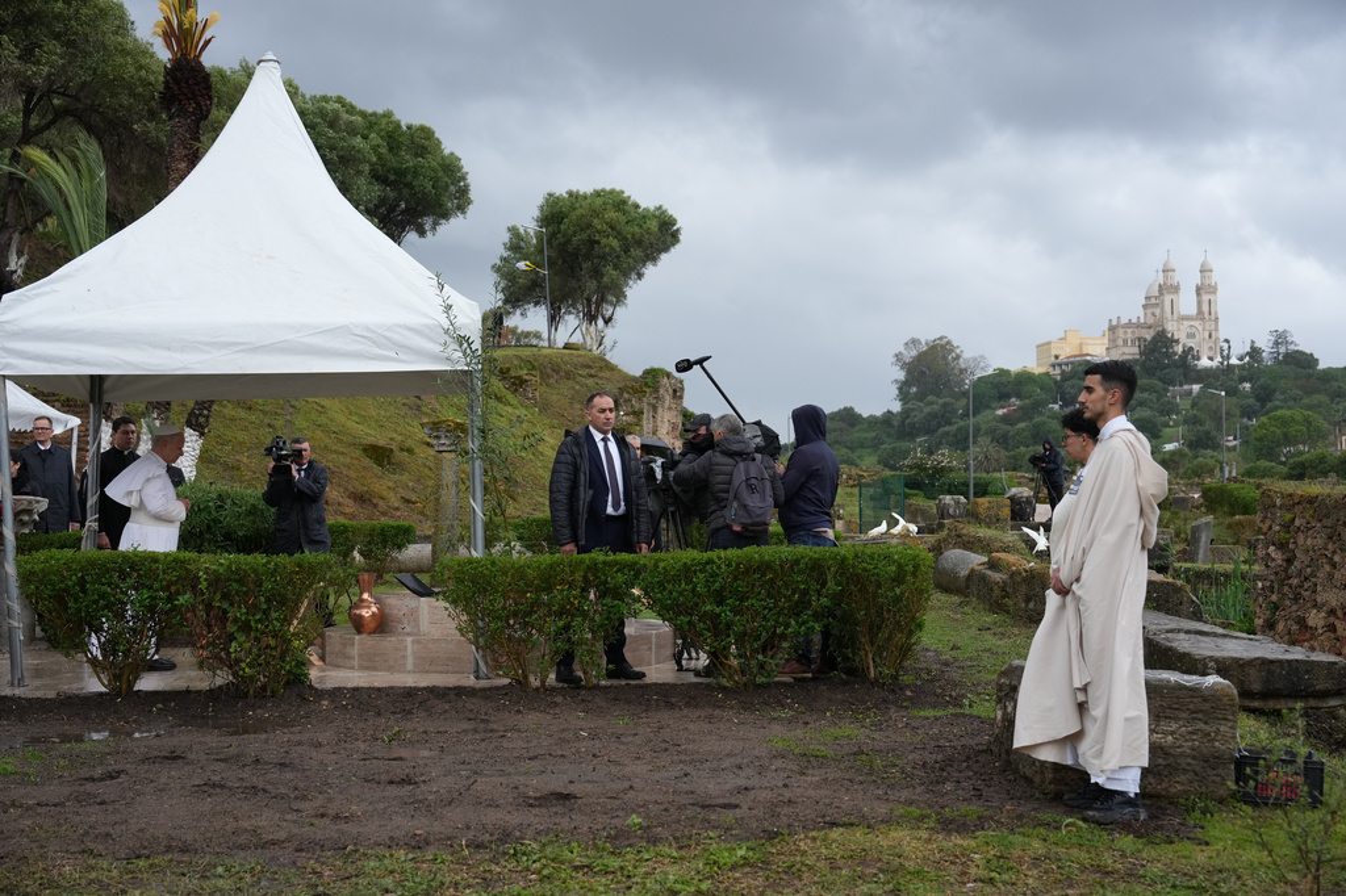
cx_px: 673
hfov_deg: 41.9
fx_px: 1757
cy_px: 448
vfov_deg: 28.6
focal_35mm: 47
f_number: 4.5
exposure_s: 1/2000
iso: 800
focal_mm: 47
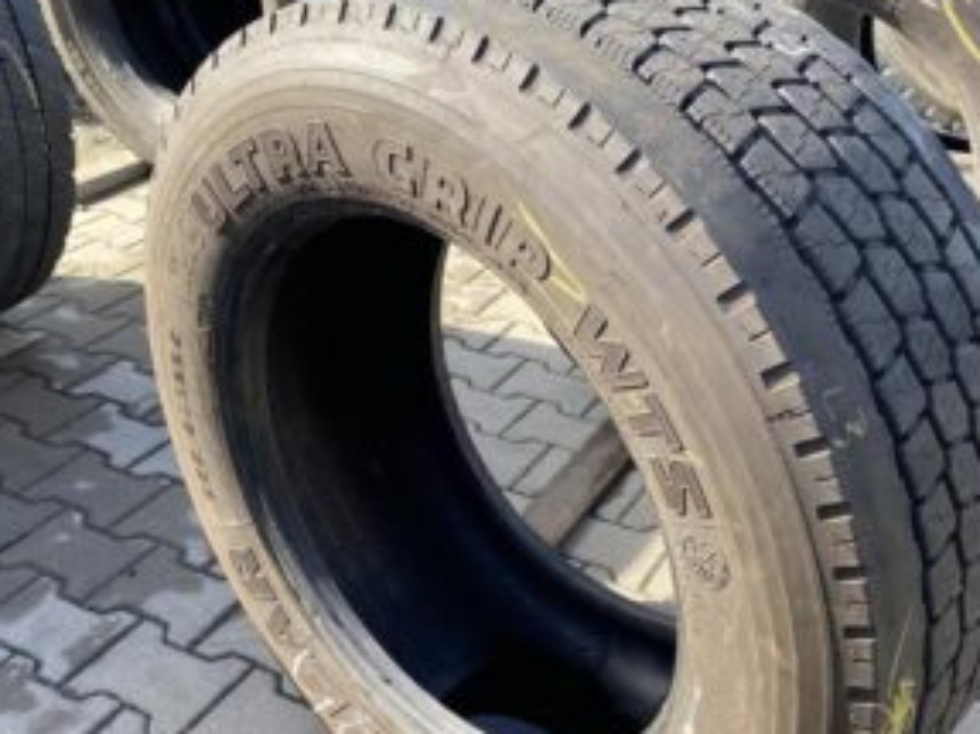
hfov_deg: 47.8
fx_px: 1104
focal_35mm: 39
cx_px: 522
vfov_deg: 36.6
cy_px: 446
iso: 32
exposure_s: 1/322
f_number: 1.8
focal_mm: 4.25
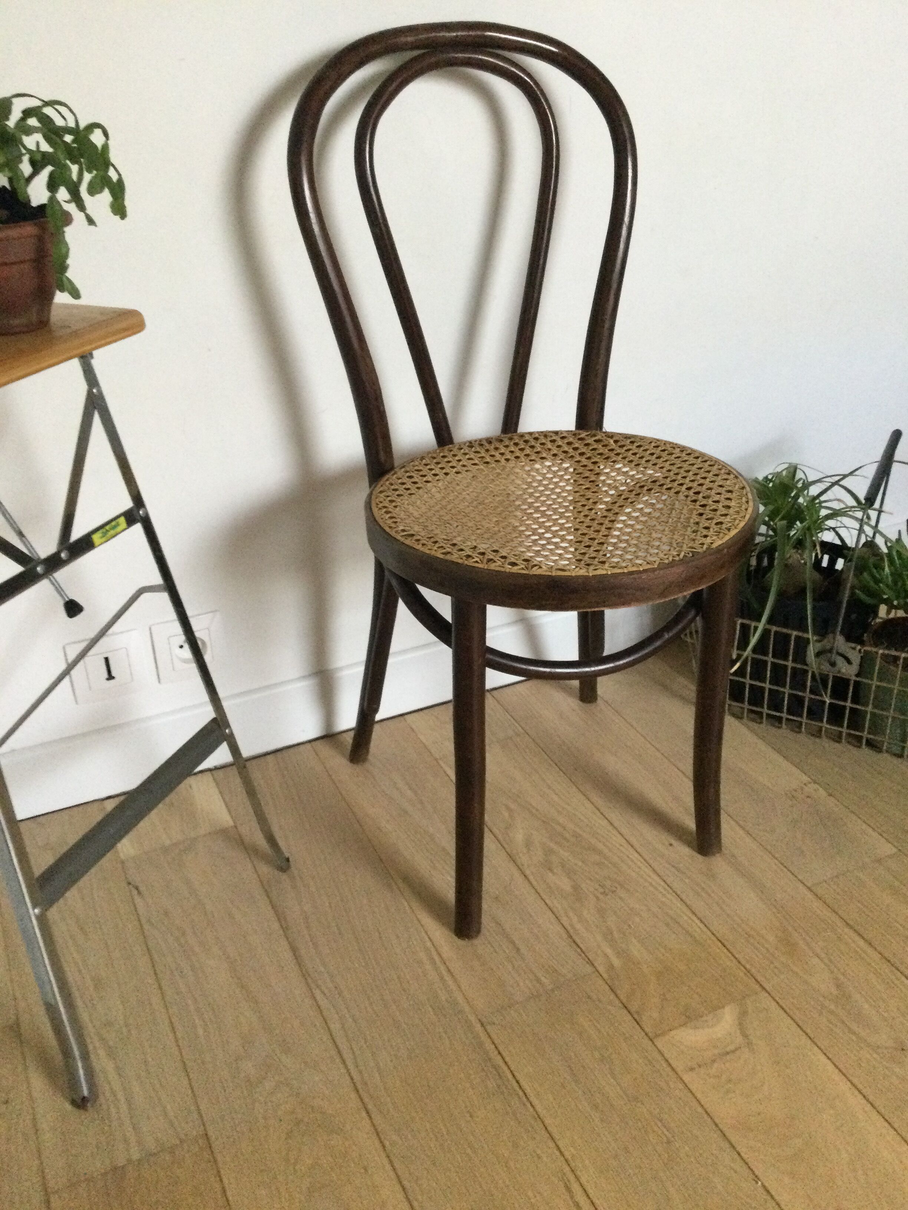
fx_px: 1084
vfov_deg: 58.4
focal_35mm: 31
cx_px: 454
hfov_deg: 45.4
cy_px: 605
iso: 250
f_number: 2.4
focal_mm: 3.3
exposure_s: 1/33
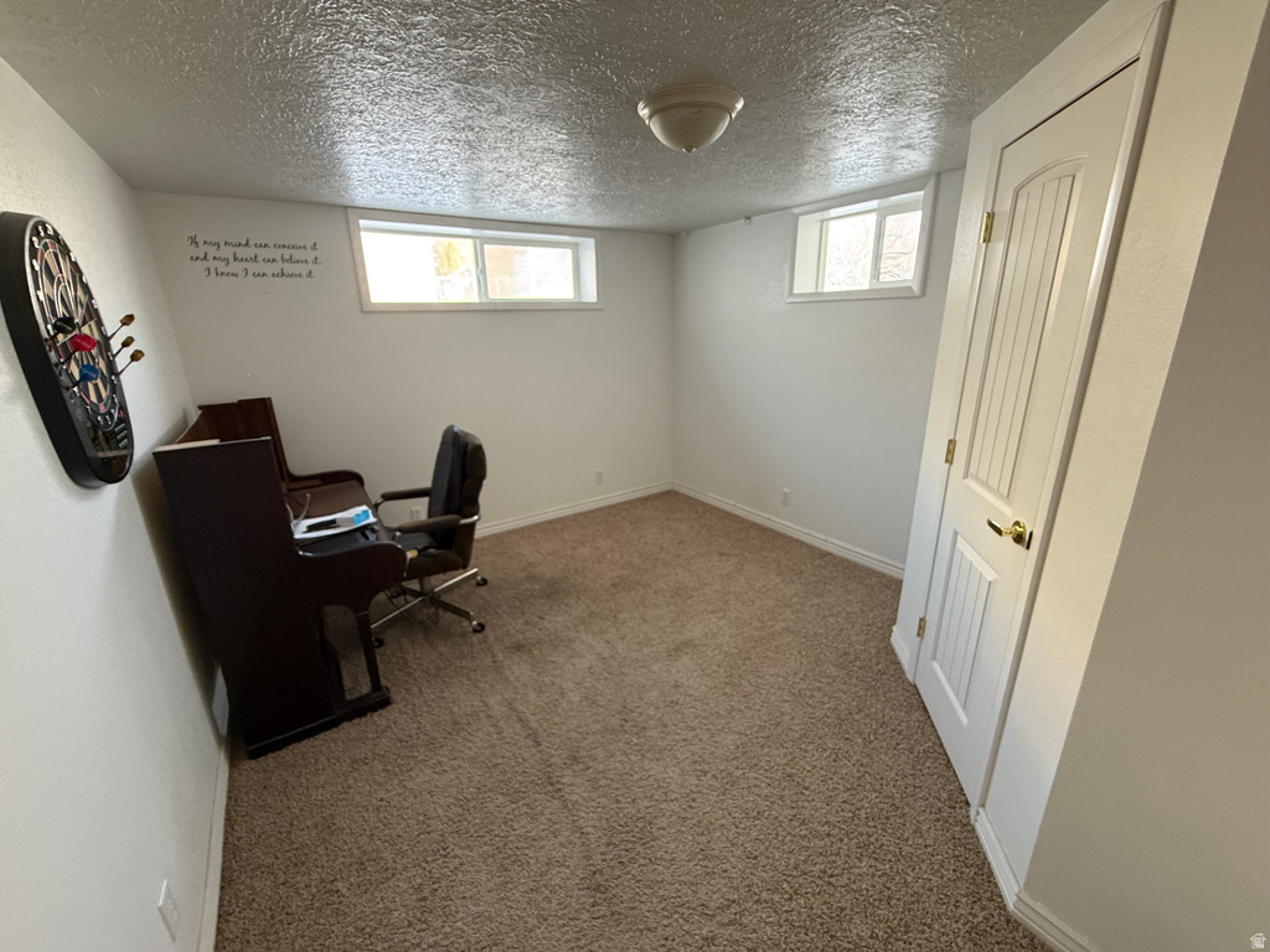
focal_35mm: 14
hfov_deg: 102.1
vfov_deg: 85.7
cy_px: 476
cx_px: 635
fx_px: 514
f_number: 2.2
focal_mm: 2.22
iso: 400
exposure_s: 1/60
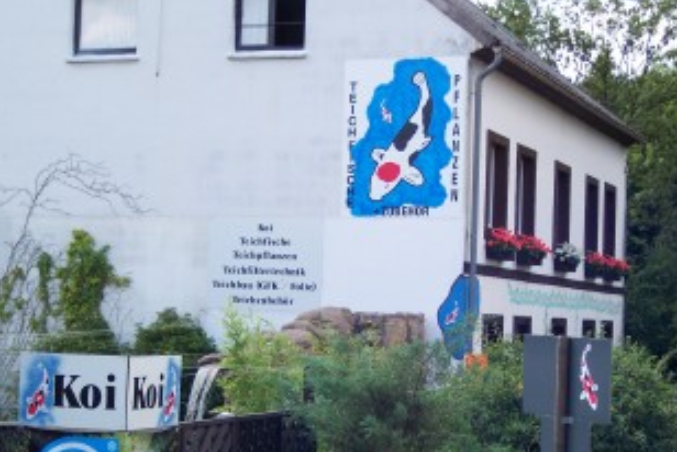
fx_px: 1600
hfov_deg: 23.9
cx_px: 365
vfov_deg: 16.1
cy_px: 290
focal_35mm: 85
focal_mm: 13.3
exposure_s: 1/500
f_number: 3.4
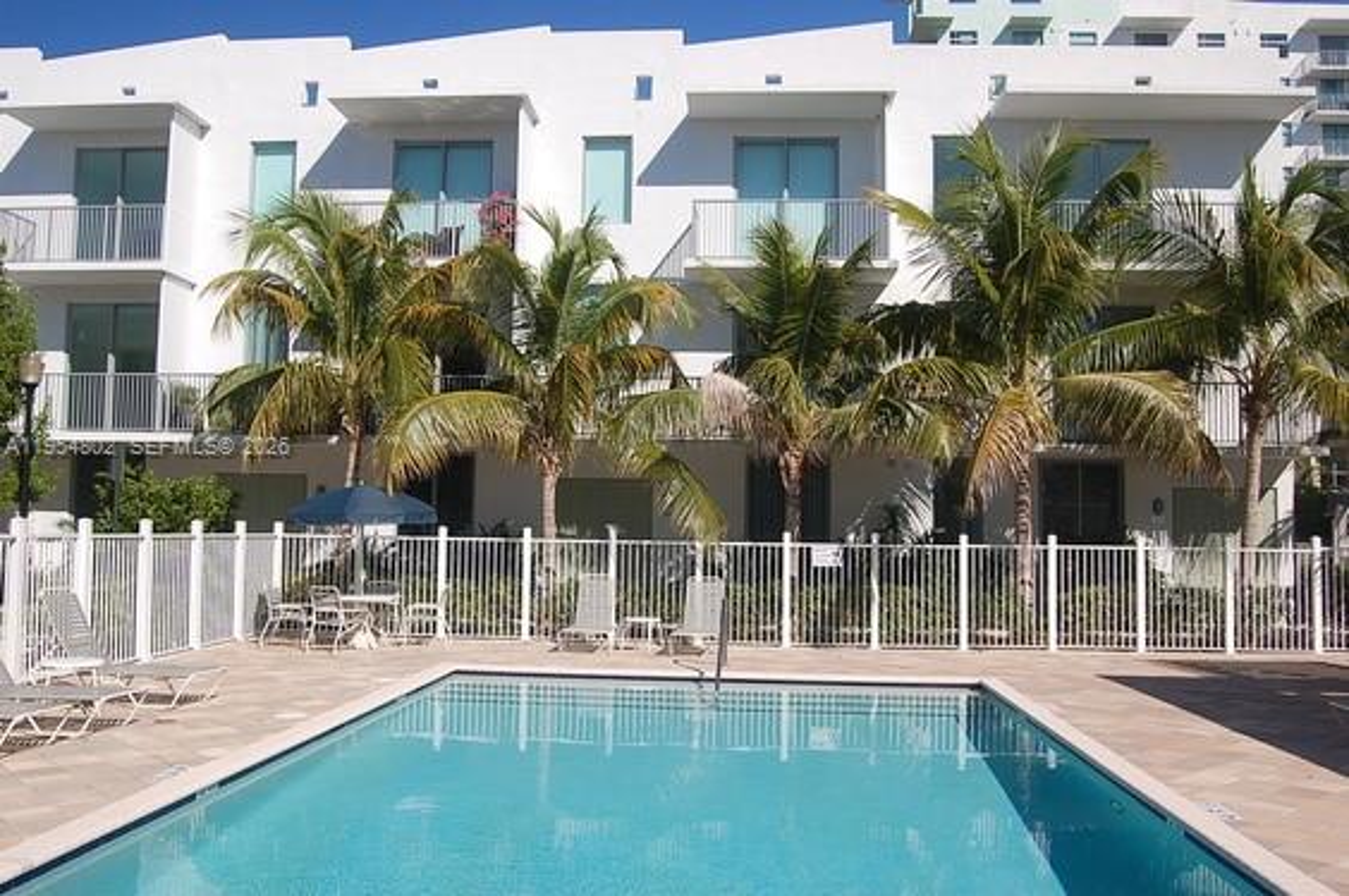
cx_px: 674
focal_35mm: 30
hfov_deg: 62.0
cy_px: 448
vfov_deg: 43.5
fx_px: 1123
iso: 200
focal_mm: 20
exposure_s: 1/250
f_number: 8
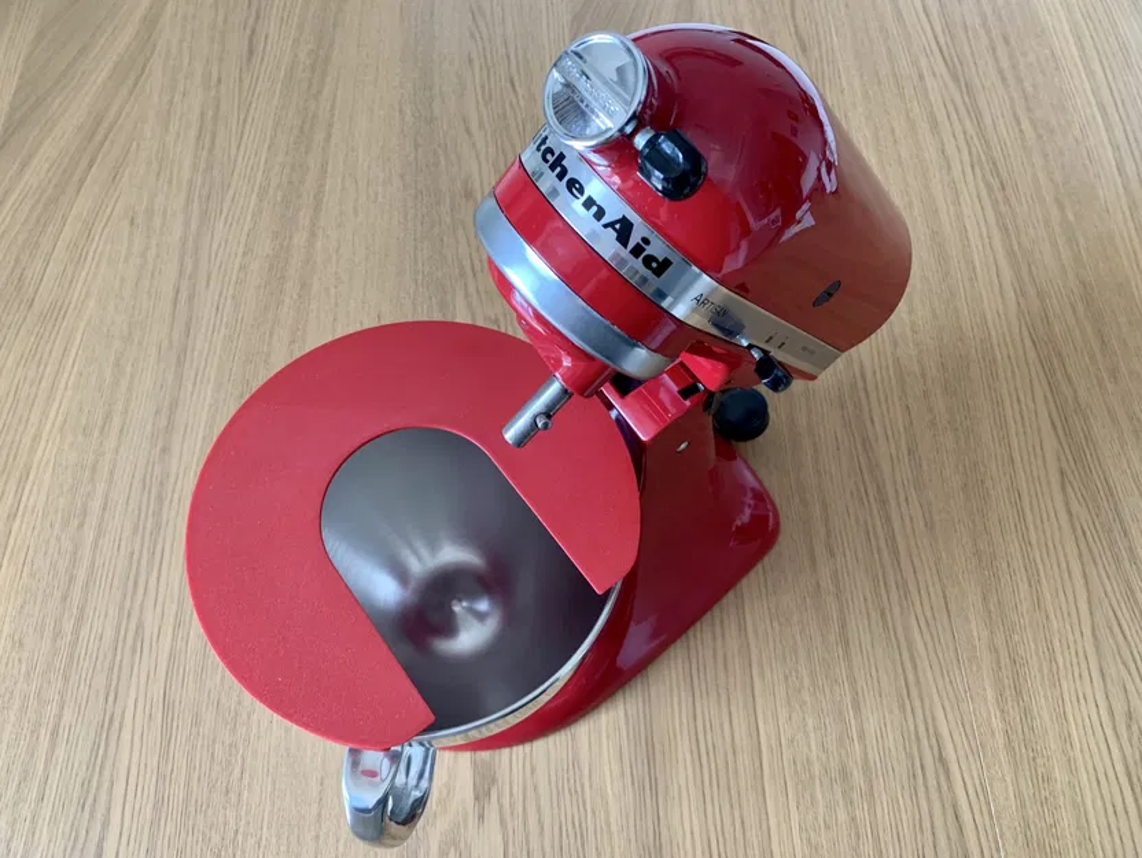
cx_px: 571
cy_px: 429
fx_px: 858
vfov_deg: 53.1
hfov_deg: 67.3
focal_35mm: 26
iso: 125
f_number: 1.8
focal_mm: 4.25
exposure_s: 1/60
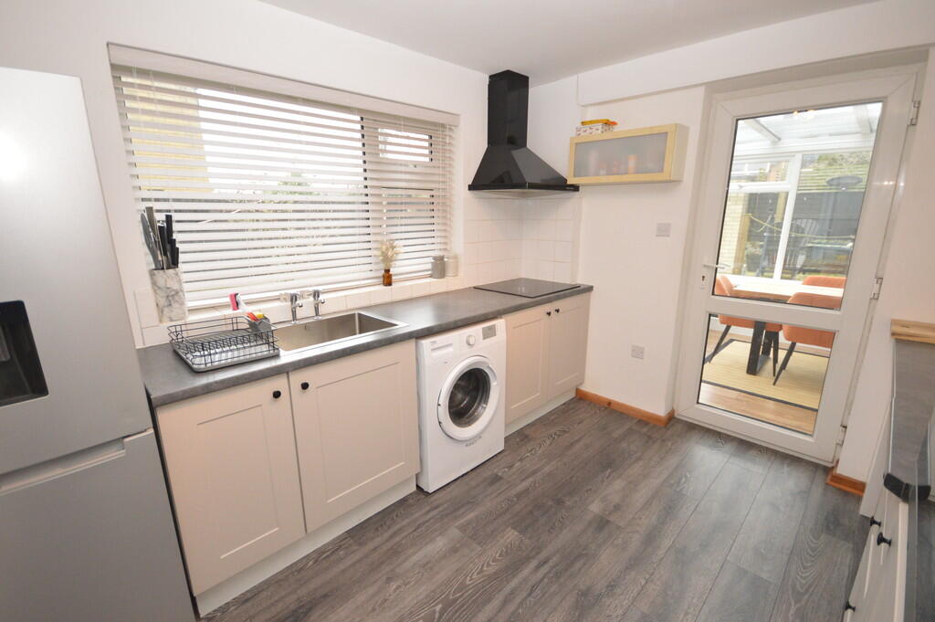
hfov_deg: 100.4
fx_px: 389
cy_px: 311
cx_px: 468
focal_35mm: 15
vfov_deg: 77.2
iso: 1600
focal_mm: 10
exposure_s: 1/60
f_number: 4
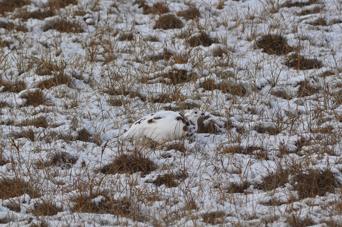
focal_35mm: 450
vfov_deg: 3.0
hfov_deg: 4.6
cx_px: 171
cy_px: 114
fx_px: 4270
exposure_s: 1/320
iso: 200
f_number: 10
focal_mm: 300
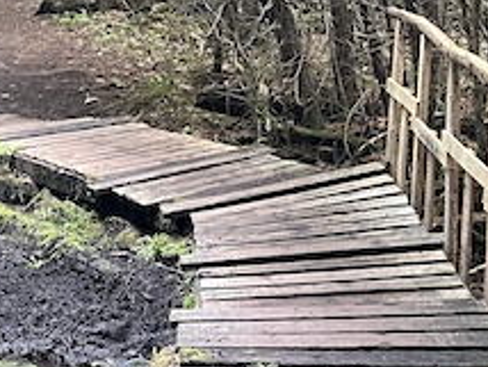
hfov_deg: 20.2
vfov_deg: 15.1
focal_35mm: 97
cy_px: 333
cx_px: 221
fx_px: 1369
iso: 500
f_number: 1.6
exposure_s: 1/60
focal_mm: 5.1
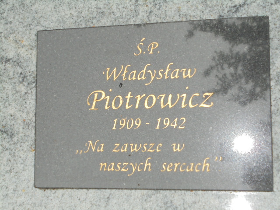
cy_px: 105
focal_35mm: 49
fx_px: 396
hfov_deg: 38.9
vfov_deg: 29.7
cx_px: 140
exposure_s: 1/50
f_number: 4.8
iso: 100
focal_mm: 8.9
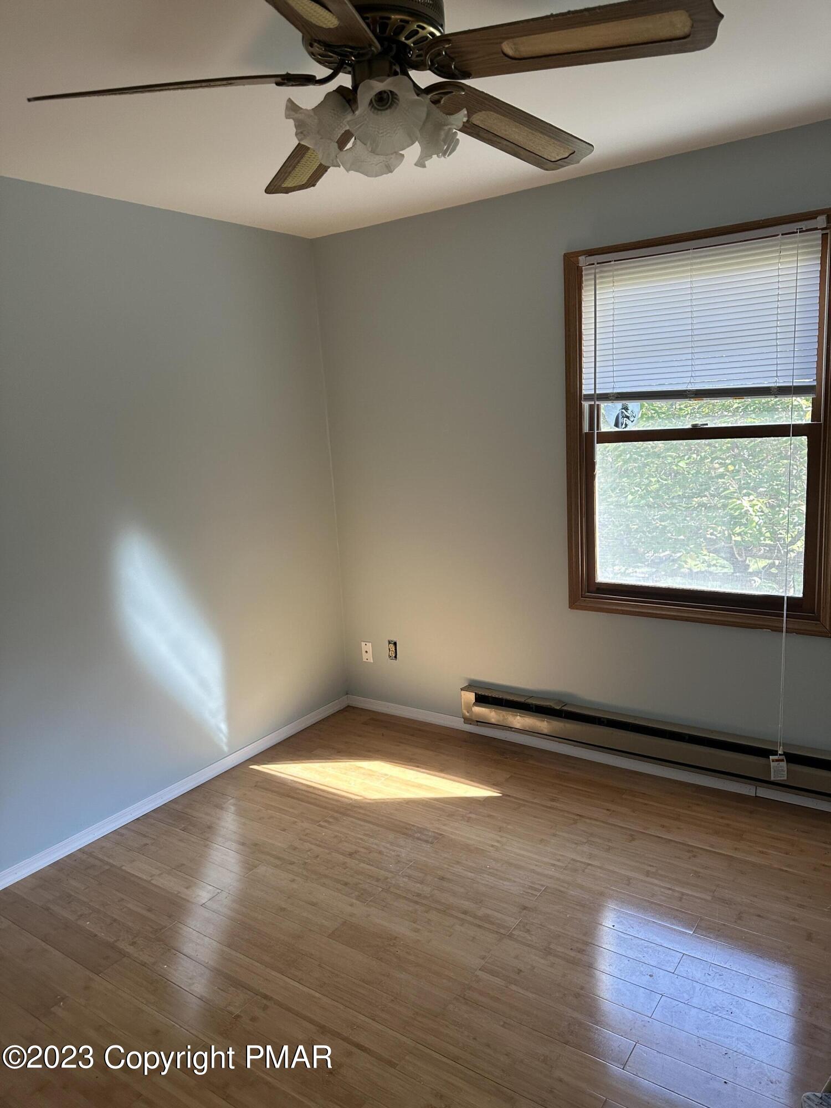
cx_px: 416
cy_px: 554
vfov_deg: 71.6
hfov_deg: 56.8
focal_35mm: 24
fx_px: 768
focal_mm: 6.86
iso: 200
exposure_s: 1/120
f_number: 1.78
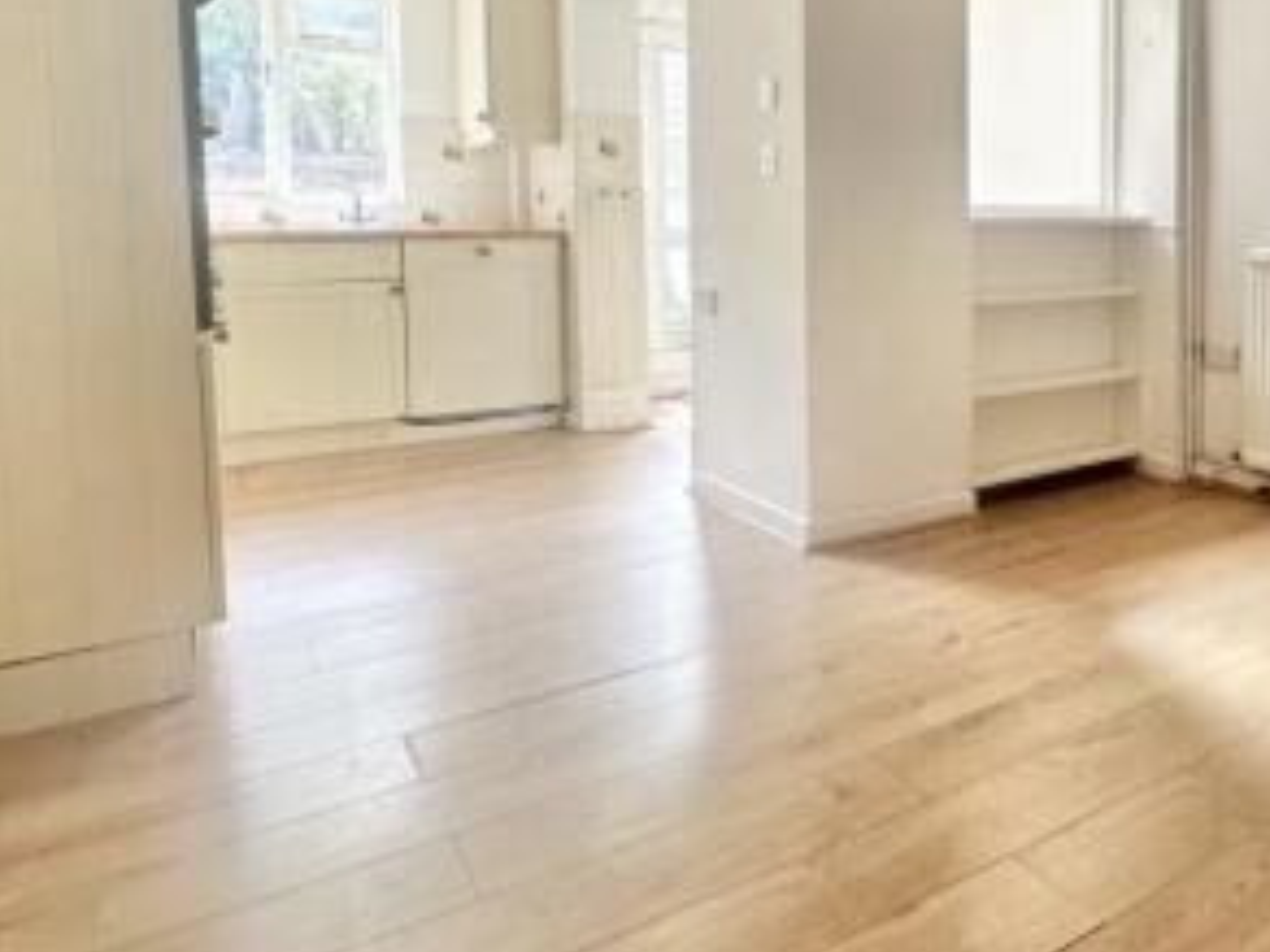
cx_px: 976
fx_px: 1027
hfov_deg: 59.5
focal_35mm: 28
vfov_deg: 48.7
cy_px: 302
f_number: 2.2
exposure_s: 1/99
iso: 64
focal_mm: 2.22
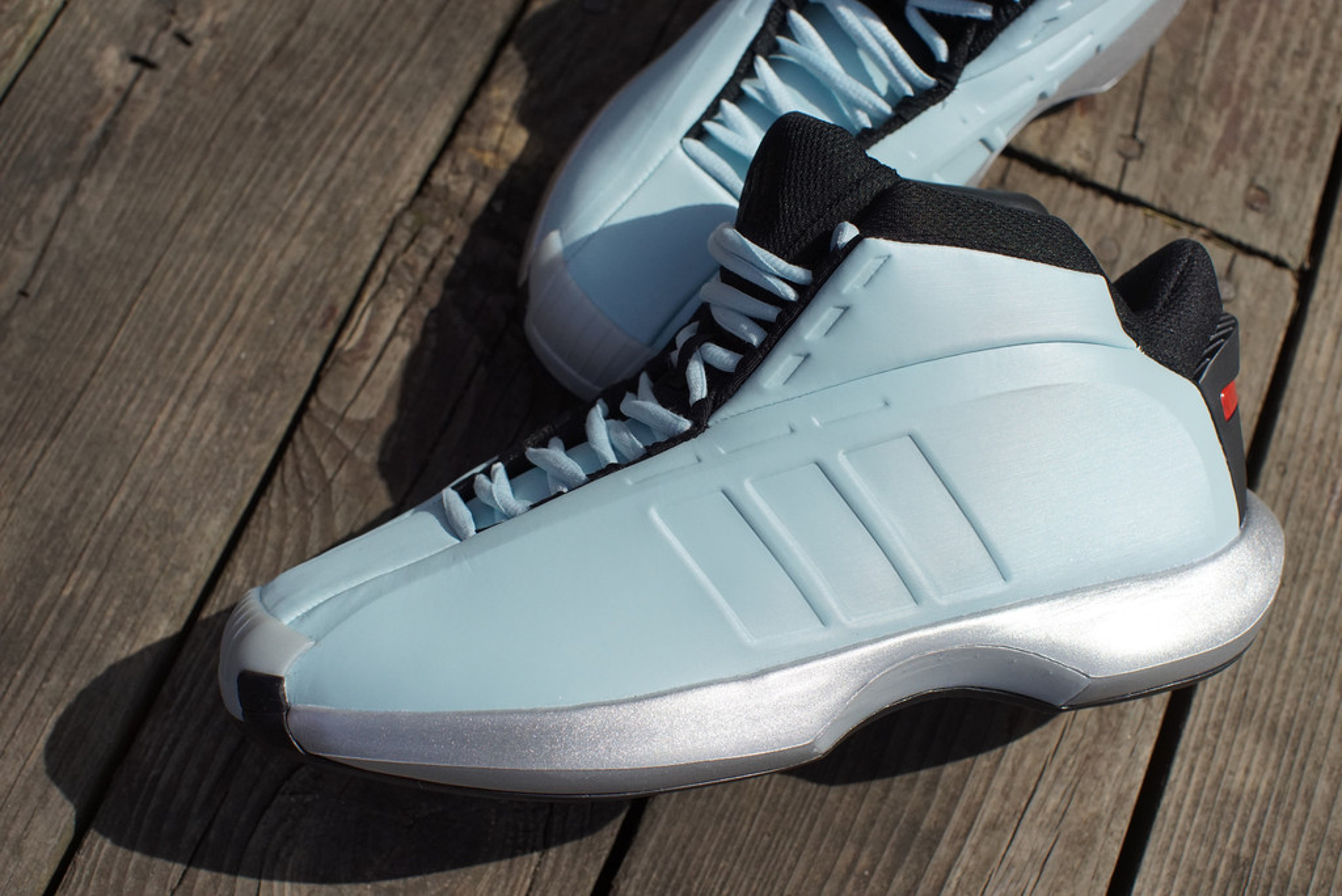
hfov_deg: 39.6
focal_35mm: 50
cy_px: 448
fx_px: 1865
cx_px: 671
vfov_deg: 27.0
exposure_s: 1/5000
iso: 1000
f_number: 8
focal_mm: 50
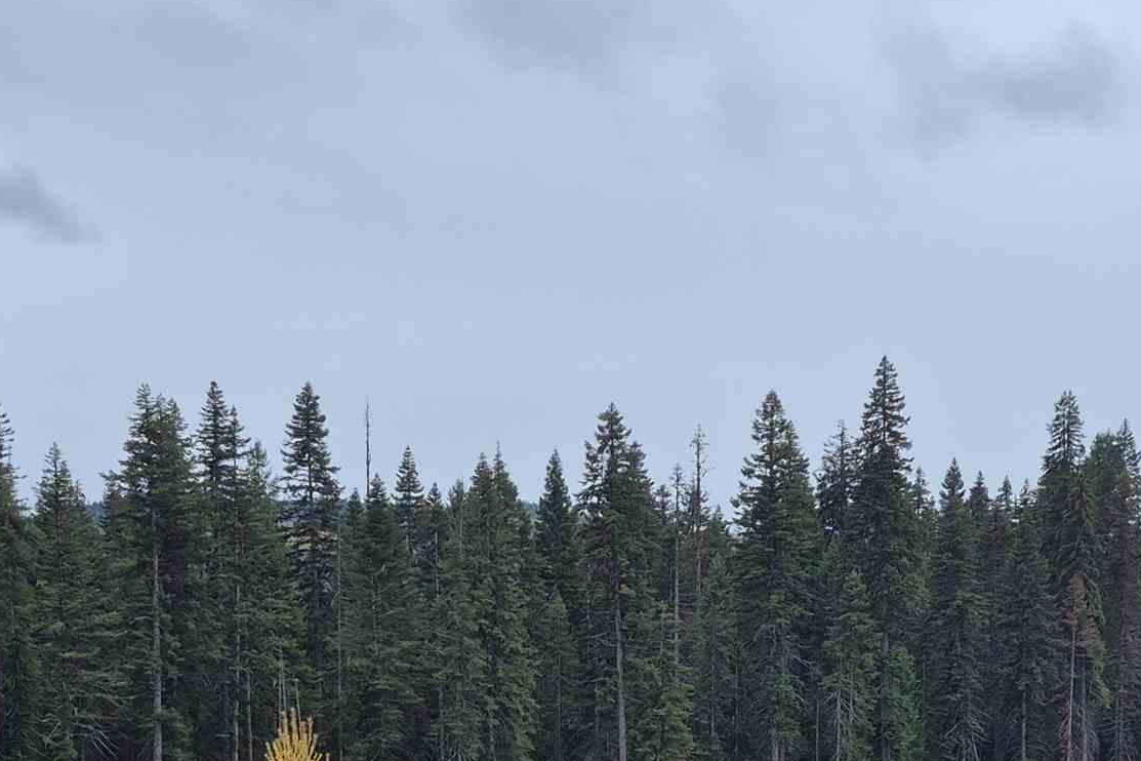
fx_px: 2092
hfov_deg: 30.5
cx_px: 660
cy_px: 953
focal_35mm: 66
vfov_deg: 19.2
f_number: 1.8
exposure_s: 1/782
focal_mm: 5.4
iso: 25
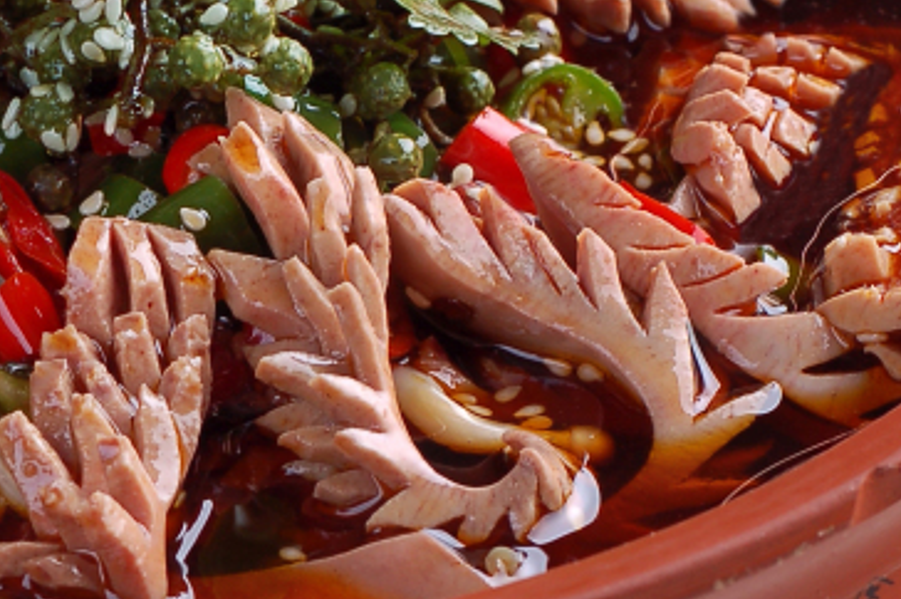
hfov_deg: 9.7
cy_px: 293
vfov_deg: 6.5
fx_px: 5276
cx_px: 156
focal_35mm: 211
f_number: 9
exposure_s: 1/500
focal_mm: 50
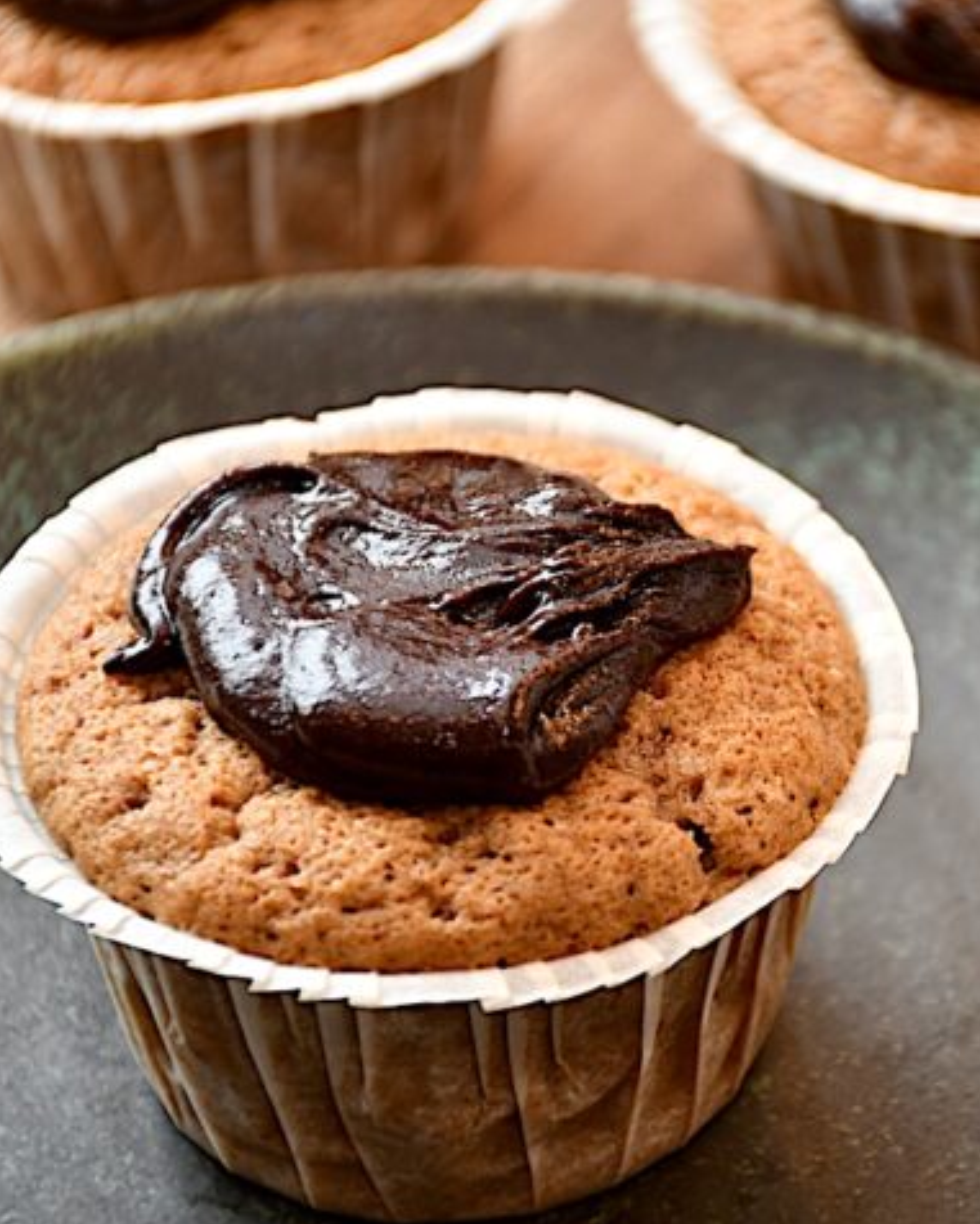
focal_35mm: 213
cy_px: 612
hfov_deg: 7.3
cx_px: 733
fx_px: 7720
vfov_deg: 9.1
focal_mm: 100
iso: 450
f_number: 5.6
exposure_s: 1/60
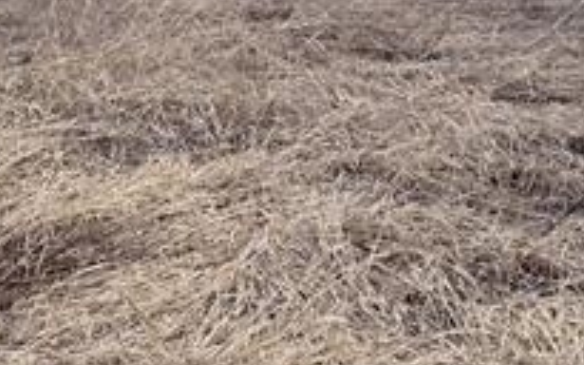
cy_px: -217
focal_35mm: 124
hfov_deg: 16.6
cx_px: 66
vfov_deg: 10.2
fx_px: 1973
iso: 100
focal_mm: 6.76
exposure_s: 1/2299
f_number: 1.78
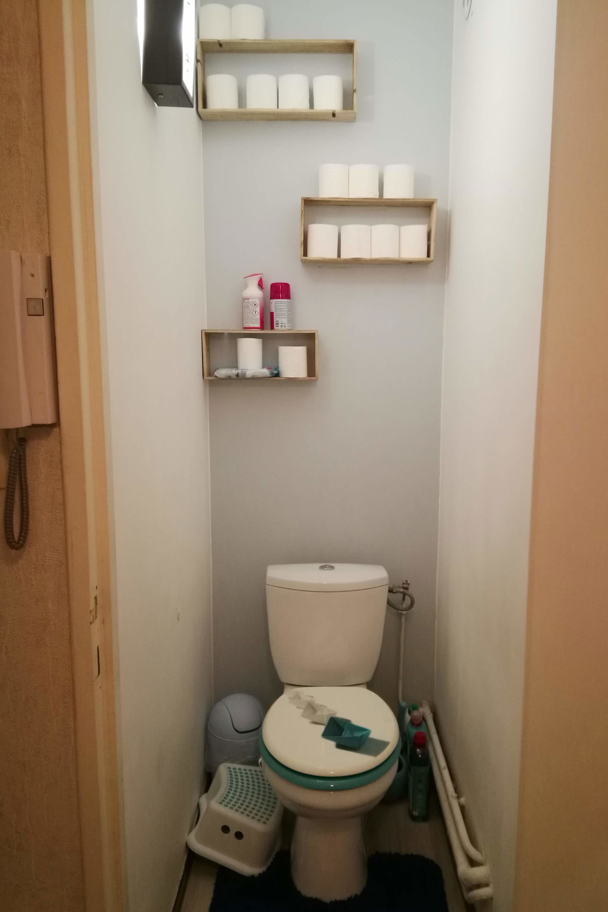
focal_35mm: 28
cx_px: 328
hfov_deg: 46.4
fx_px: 709
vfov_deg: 65.5
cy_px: 461
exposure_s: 1/33.3
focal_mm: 4.04
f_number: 2
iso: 200
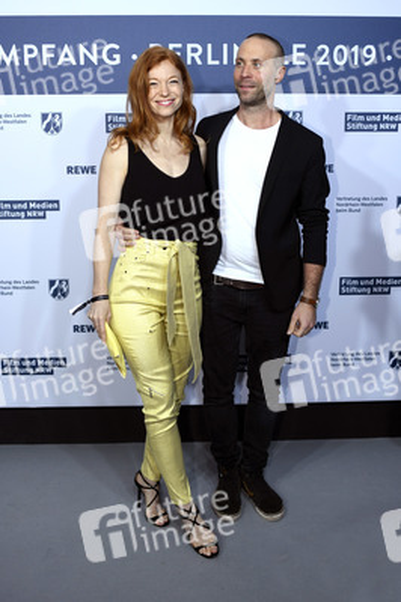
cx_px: 200
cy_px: 301
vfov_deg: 48.5
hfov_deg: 33.3
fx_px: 669
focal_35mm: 40
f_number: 4
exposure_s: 1/400
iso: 800
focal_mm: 40
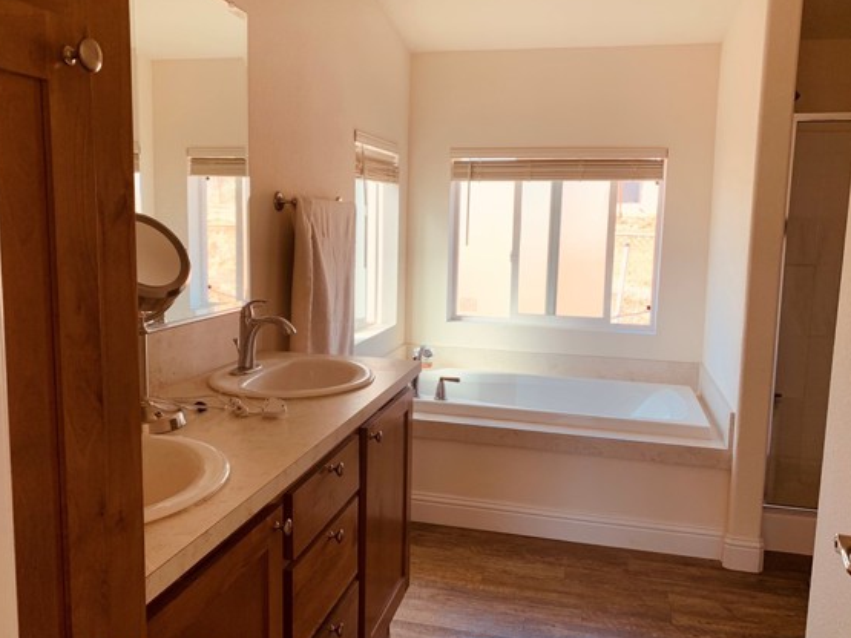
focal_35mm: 30
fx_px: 737
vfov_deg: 46.8
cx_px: 420
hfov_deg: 60.0
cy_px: 311
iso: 40
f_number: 1.8
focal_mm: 4.25
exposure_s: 1/121
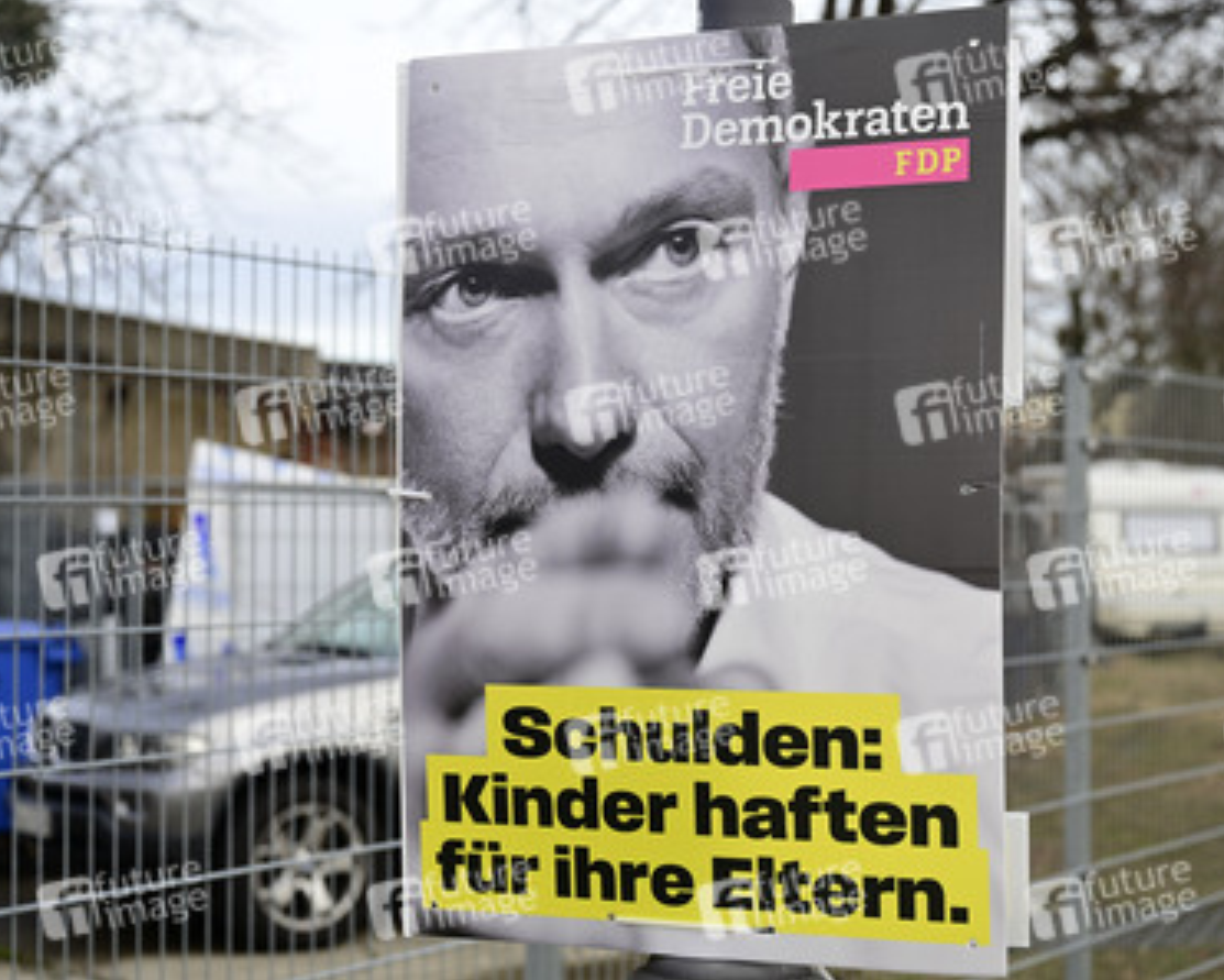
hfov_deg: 29.1
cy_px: 488
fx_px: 2355
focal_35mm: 65
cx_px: 694
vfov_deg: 23.5
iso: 100
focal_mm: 57
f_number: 4
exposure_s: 1/200
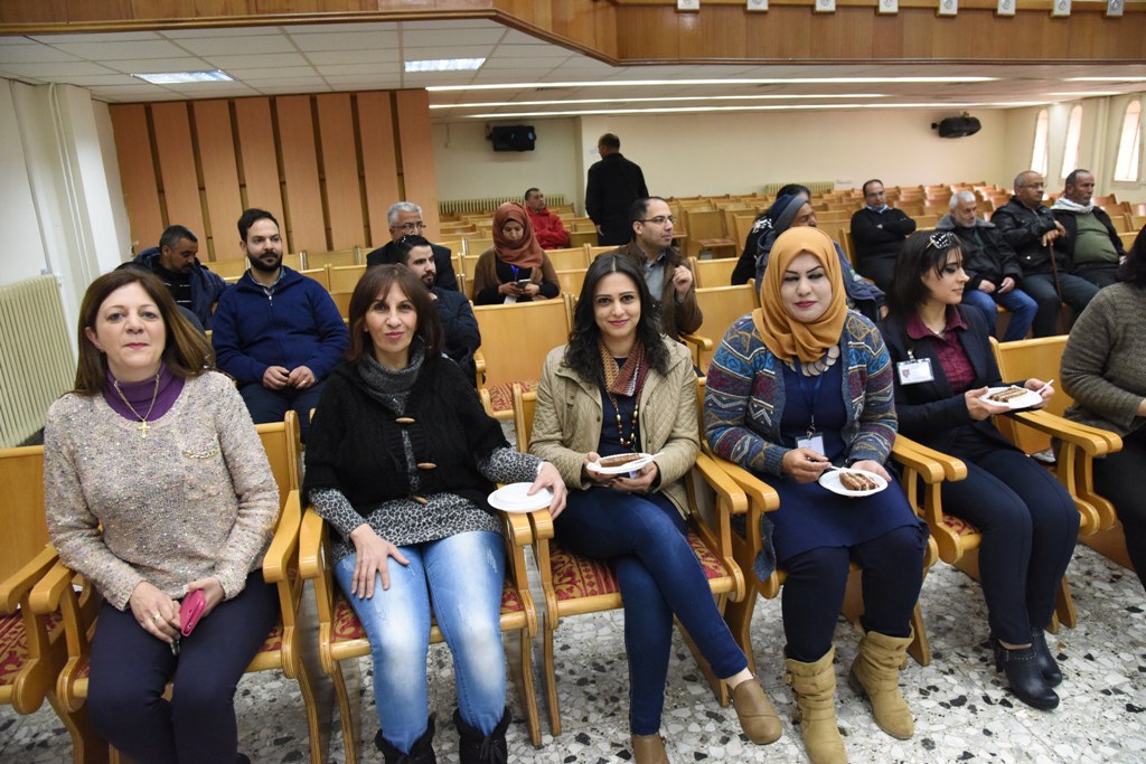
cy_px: 382
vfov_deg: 53.1
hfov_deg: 73.7
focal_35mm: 24
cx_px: 573
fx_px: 764
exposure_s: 1/160
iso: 6400
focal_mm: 24
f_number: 6.3
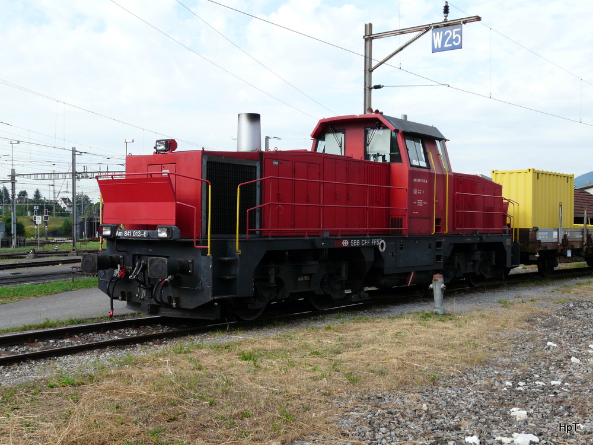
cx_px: 296
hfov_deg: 44.8
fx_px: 719
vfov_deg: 34.3
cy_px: 222
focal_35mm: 42
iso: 100
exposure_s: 1/250
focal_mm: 6.8
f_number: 5
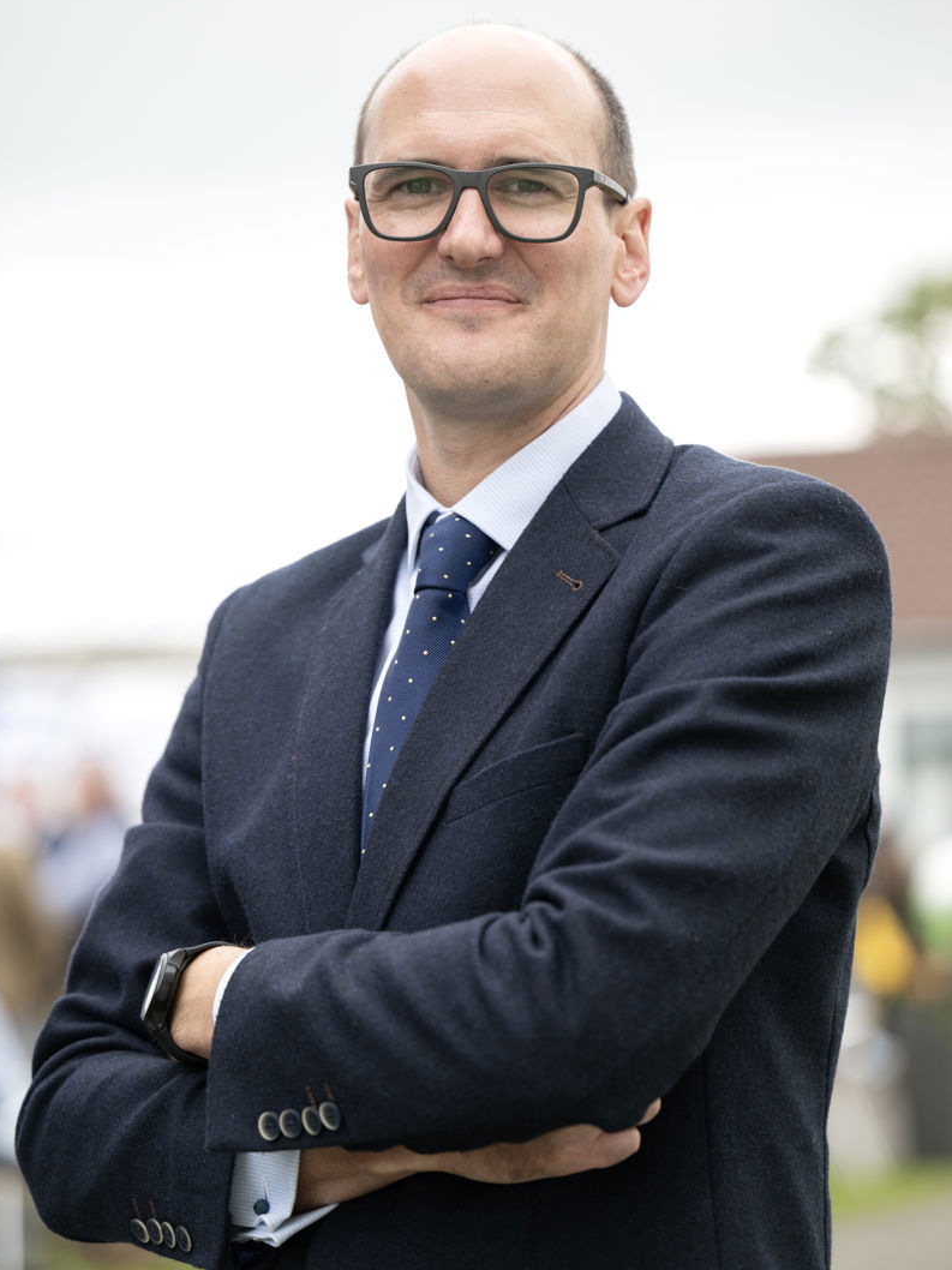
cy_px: 646
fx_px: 4402
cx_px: 474
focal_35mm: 120
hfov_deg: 12.3
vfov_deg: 16.4
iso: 320
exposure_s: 1/800
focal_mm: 110
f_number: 2.8
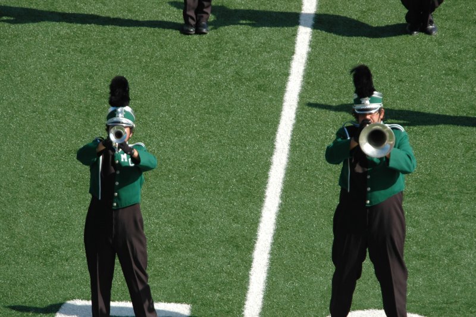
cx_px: 238
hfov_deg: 4.3
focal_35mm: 480
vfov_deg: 2.9
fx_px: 6341
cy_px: 158
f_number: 5.6
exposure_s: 1/640
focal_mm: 320
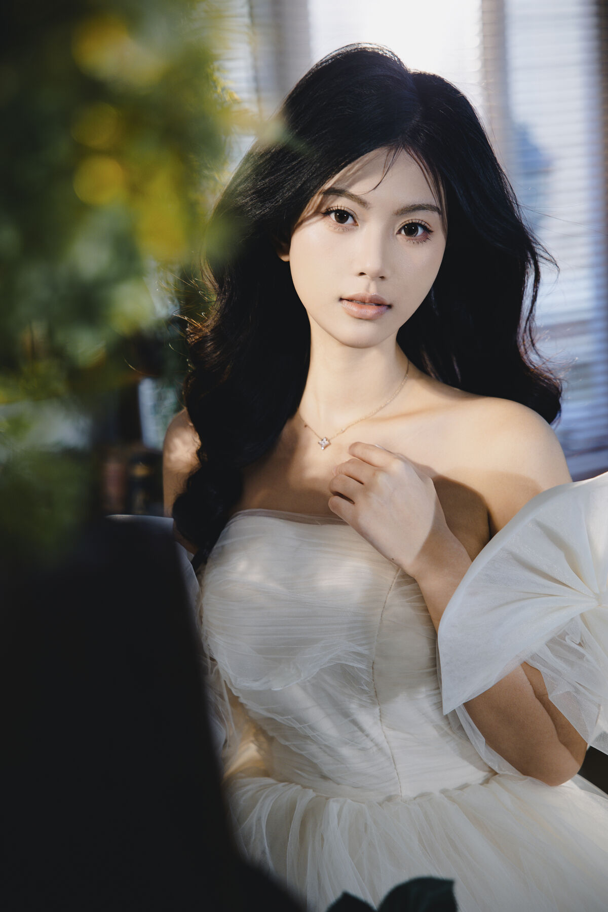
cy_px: 456
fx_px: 1773
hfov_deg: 19.5
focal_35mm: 70
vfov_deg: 28.8
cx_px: 304
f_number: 2.8
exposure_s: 1/125
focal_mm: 70
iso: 160
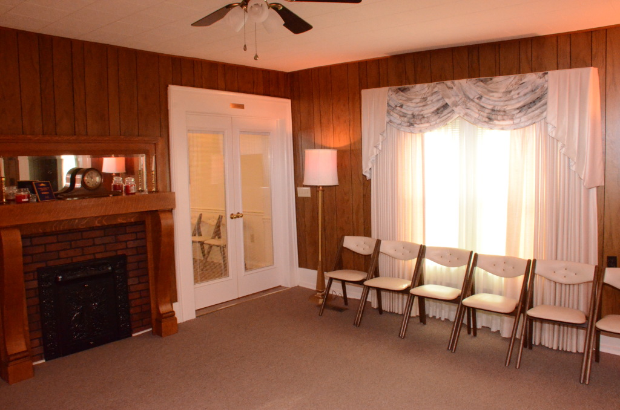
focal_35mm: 27
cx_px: 310
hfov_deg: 67.5
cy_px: 205
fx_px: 464
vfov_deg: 47.7
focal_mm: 18
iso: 6400
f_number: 11
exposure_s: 1/60
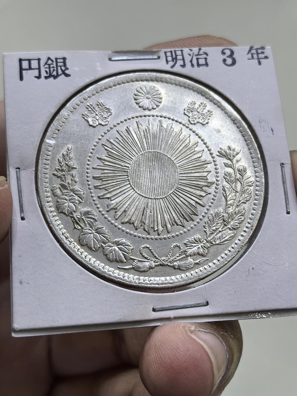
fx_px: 618
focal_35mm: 54
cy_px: 198
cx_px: 148
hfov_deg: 27.0
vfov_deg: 35.5
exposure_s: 1/50
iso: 320
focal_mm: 6.98
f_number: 2
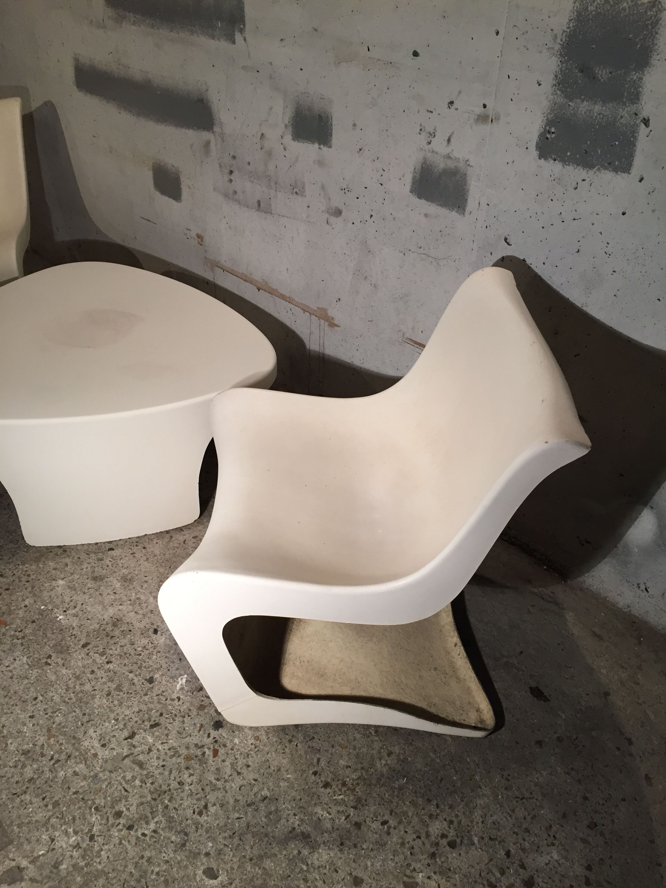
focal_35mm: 29
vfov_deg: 61.7
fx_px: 744
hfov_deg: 48.2
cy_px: 444
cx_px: 333
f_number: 2.2
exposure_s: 1/33
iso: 100
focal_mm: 4.15
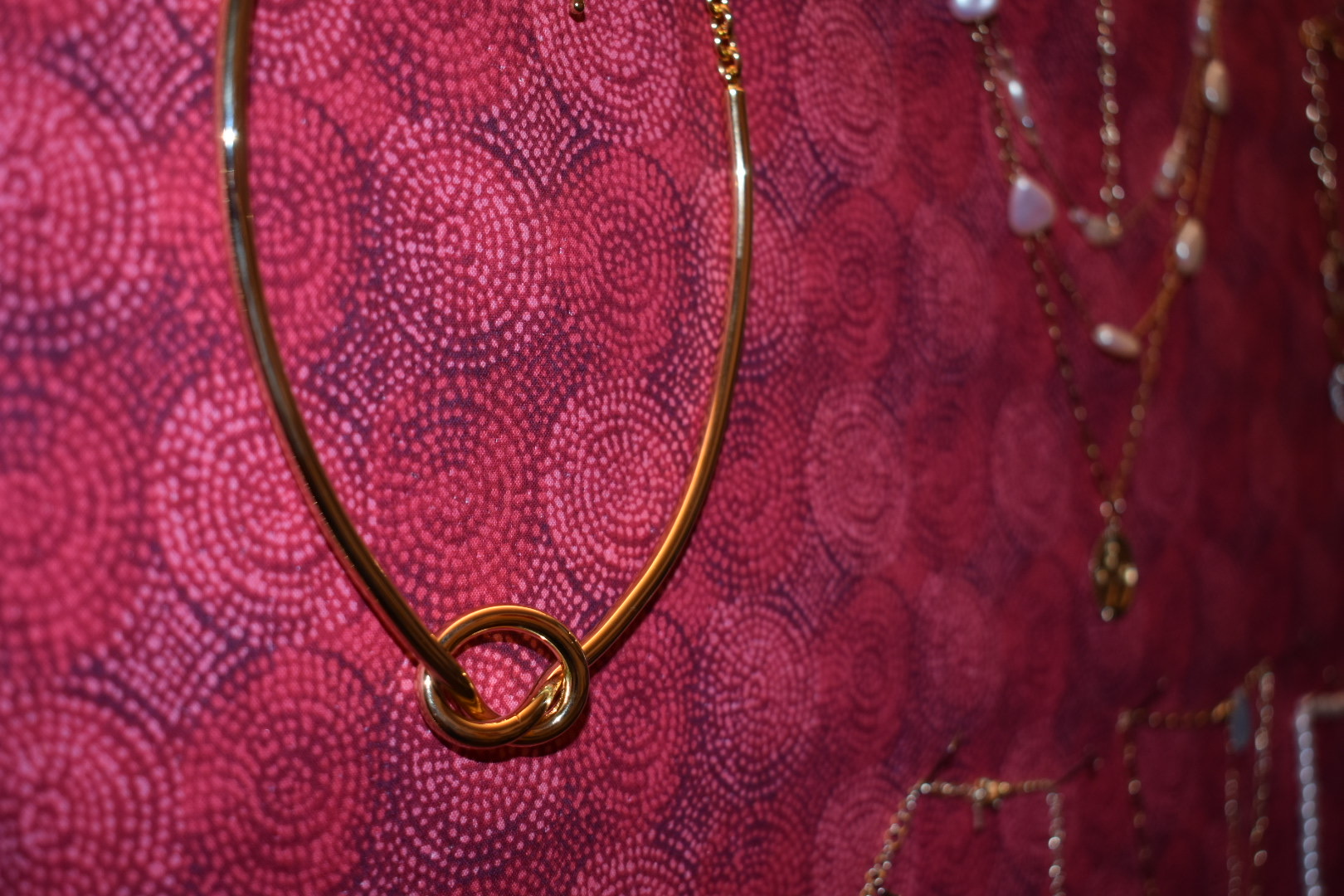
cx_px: 672
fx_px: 1792
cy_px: 448
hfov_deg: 41.1
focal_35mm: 48
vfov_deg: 28.1
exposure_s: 1/125
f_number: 4.5
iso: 320
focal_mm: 32
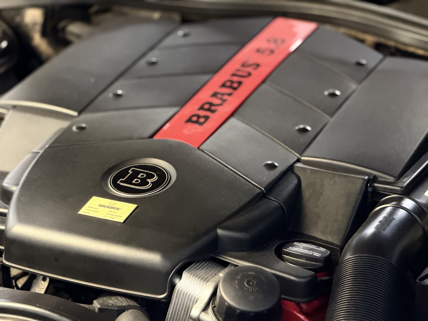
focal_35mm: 120
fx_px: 1484
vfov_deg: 12.3
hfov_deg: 16.4
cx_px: 214
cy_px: 160
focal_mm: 15.66
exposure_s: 1/25
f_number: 2.8
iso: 1000
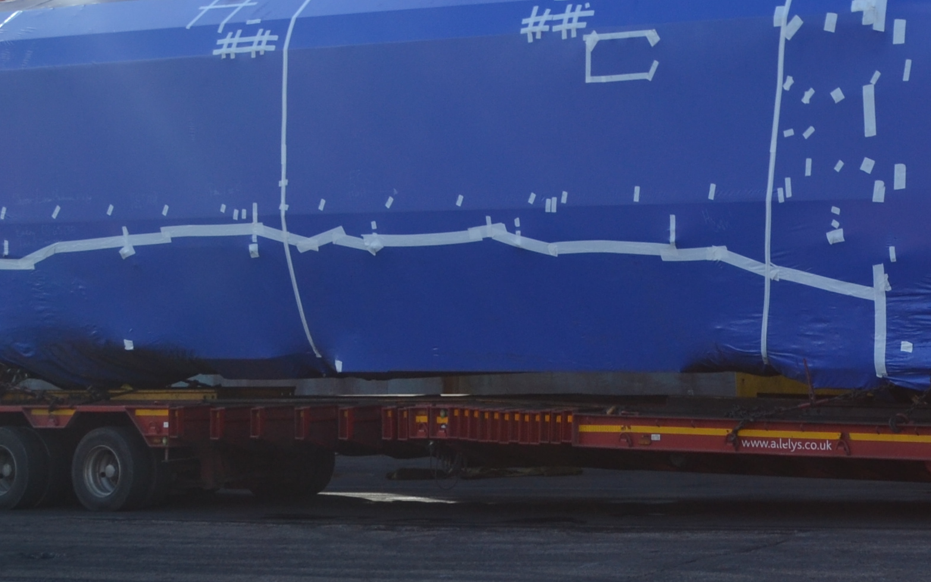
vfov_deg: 11.9
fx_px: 2740
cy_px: -109
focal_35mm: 108
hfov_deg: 19.0
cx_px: 818
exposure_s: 1/200
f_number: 7.1
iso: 100
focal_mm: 24
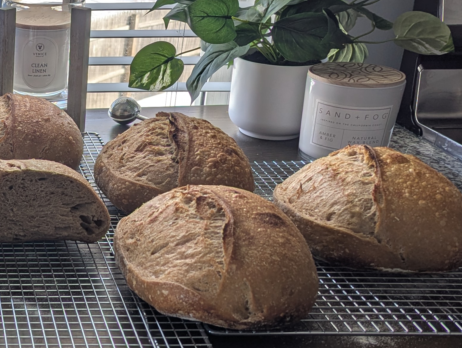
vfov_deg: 23.3
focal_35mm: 63
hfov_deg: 27.3
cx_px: -83
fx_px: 842
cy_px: 208
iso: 44
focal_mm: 6.81
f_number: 1.85
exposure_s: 1/524
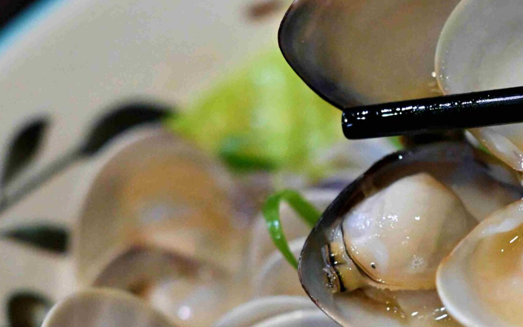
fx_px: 2594
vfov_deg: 7.2
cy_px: 219
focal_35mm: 182
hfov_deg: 11.4
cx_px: 531
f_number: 3.2
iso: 2500
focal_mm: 50
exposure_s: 1/200
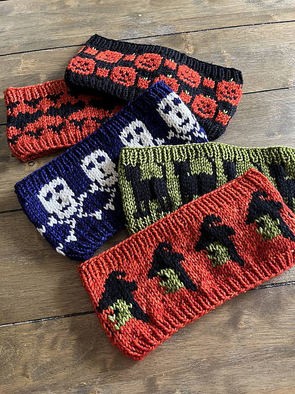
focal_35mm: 26
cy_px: 197
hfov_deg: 53.1
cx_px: 148
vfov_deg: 67.3
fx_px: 295
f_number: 1.6
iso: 200
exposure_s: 1/60
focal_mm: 5.1
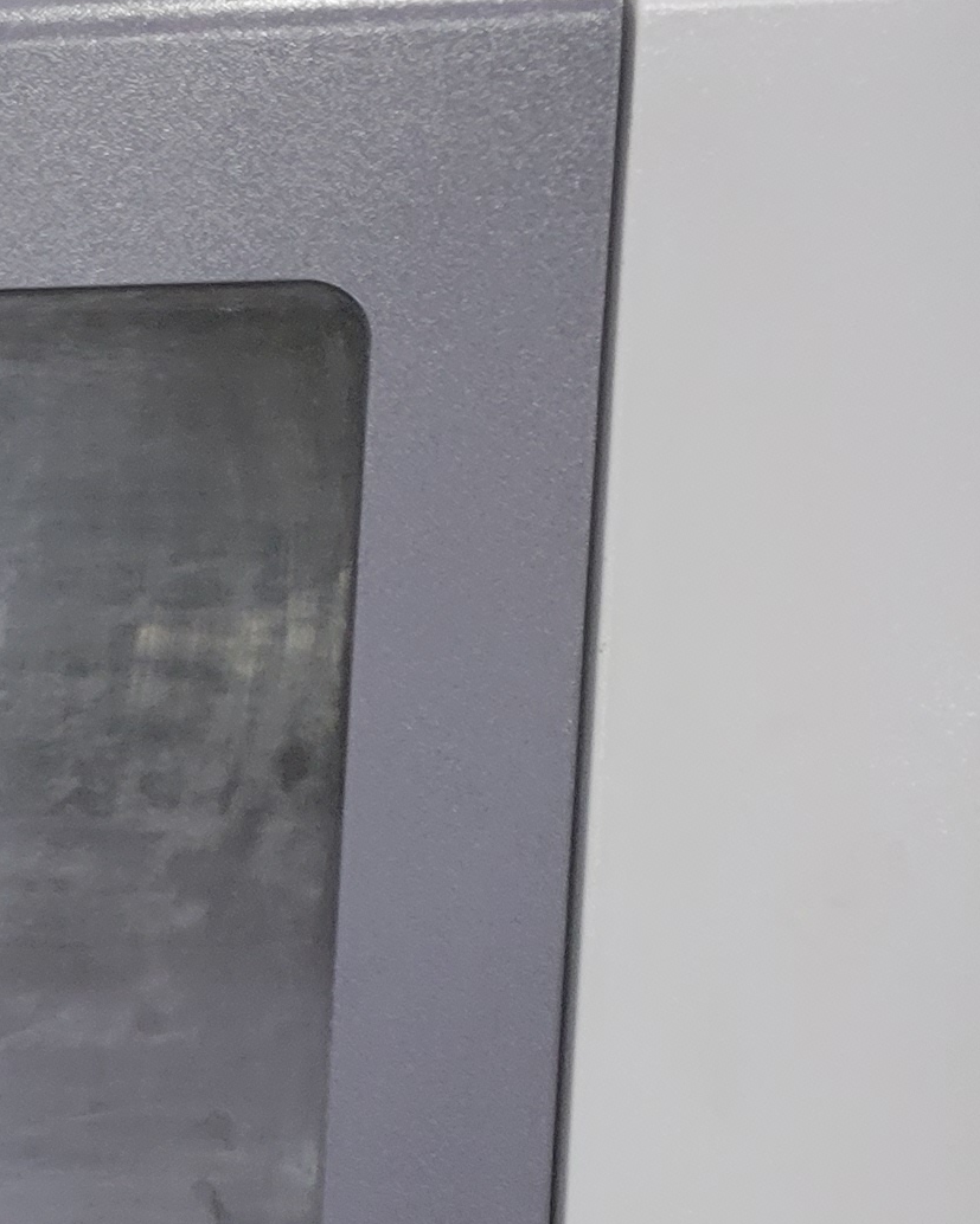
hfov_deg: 12.2
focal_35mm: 99
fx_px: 3590
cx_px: -1405
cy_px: 1448
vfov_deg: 18.4
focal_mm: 5.4
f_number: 1.8
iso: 250
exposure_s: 1/120
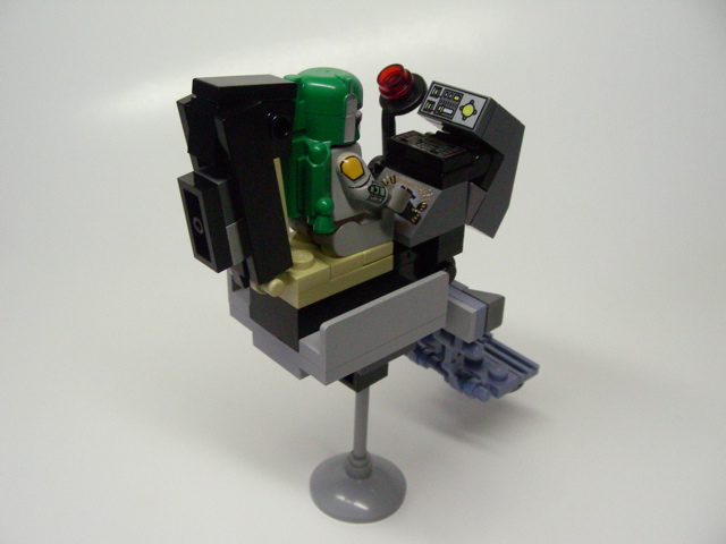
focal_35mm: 38
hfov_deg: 49.0
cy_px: 272
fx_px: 797
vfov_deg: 37.7
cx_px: 363
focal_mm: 6.3
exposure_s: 1/116
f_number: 4
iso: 400
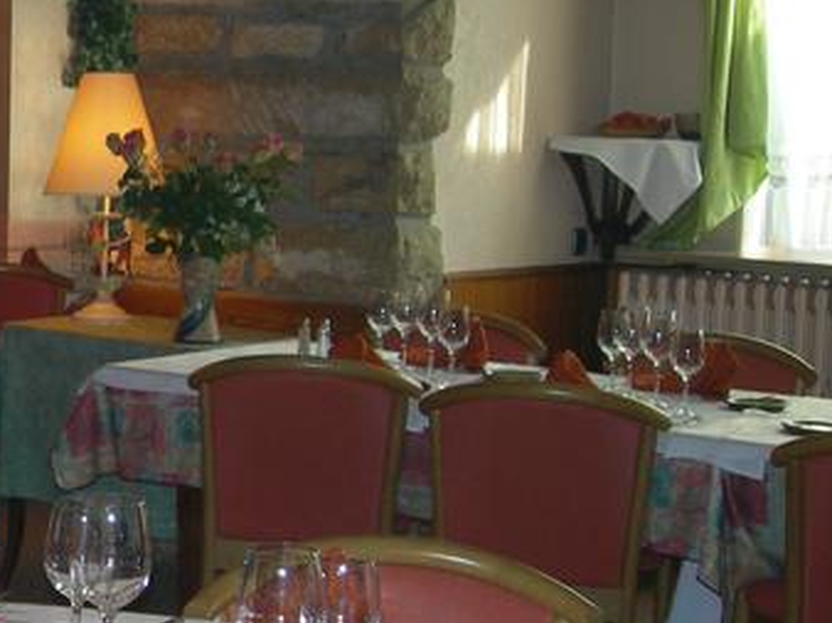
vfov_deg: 16.3
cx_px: -150
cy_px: 438
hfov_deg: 20.5
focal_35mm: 90
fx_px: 2162
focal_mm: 7.8
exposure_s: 1/60.1
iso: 119
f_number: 2.8
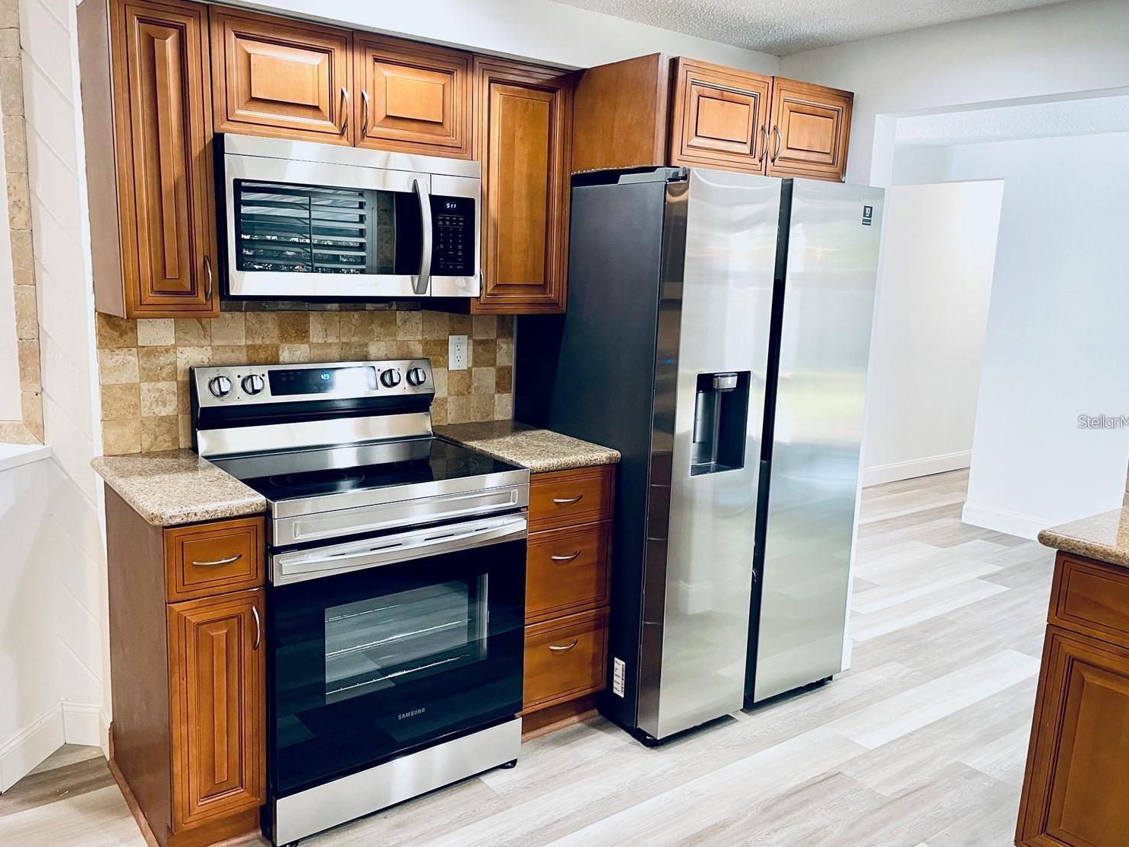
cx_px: 542
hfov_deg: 63.4
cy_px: 421
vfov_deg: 49.7
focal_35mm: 28
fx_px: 913
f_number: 1.6
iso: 160
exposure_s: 1/60
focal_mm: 4.2
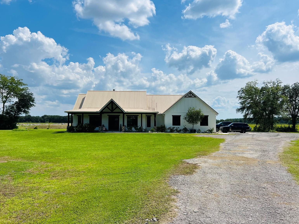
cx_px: 146
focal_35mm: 27
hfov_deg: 65.3
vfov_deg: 51.4
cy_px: 113
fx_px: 233
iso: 50
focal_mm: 5.7
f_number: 1.5
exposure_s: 1/9434
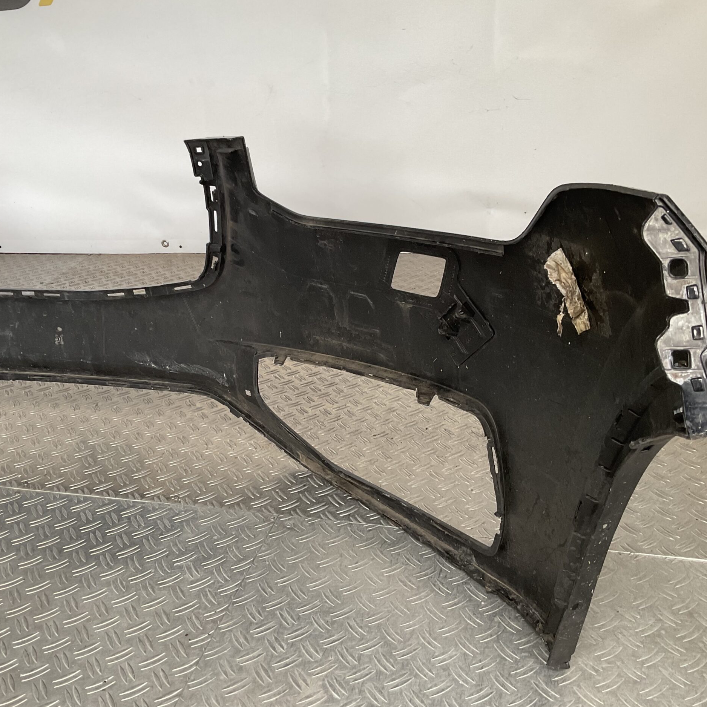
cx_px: 310
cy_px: 361
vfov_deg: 47.2
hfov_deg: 47.1
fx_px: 809
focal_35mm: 35
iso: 64
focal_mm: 3
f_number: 1.8
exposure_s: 1/120
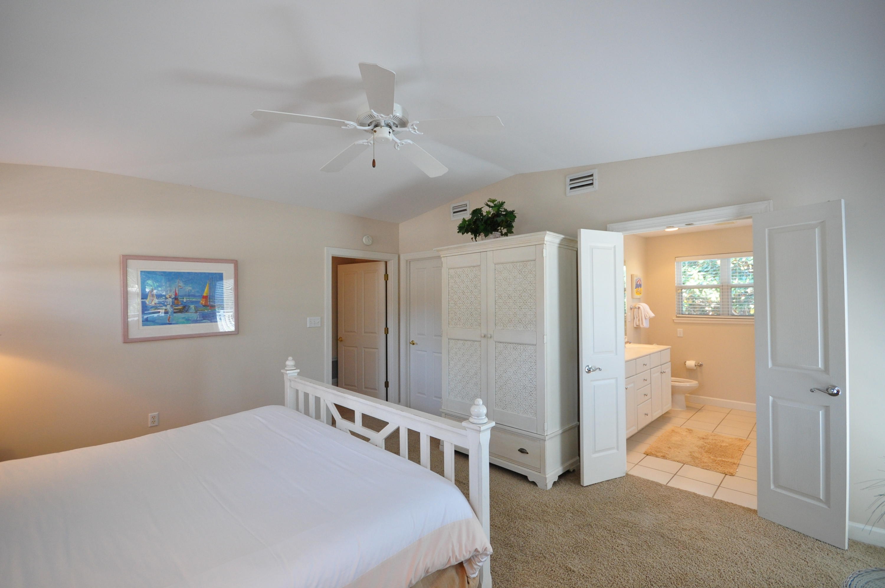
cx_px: 442
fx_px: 368
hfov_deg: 100.5
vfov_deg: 77.2
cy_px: 294
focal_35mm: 15
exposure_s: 1/30
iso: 800
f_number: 7.1
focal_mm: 10
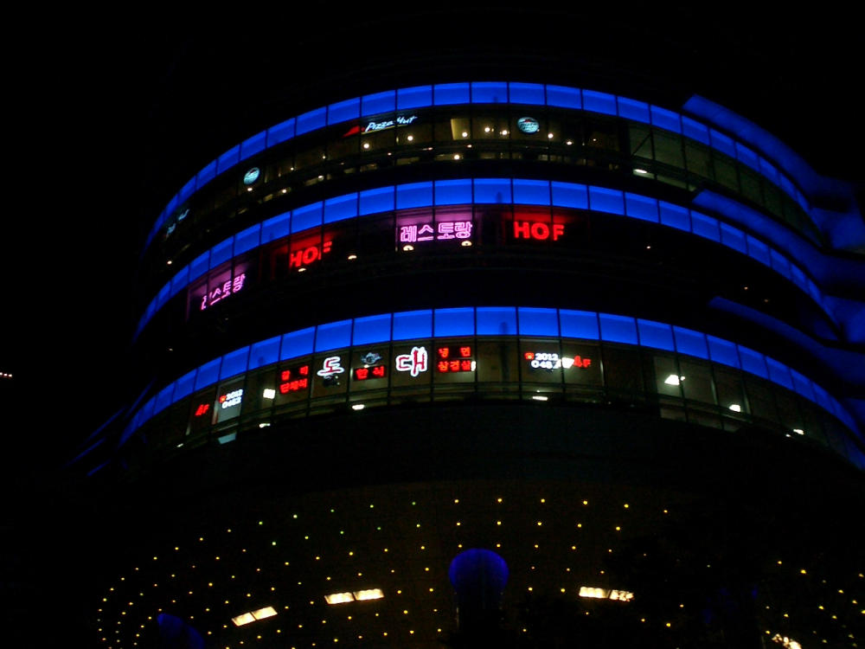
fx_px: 925
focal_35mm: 37
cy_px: 324
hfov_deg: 50.1
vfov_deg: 38.7
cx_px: 432
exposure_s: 1/40
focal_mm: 5.6
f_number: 3.5
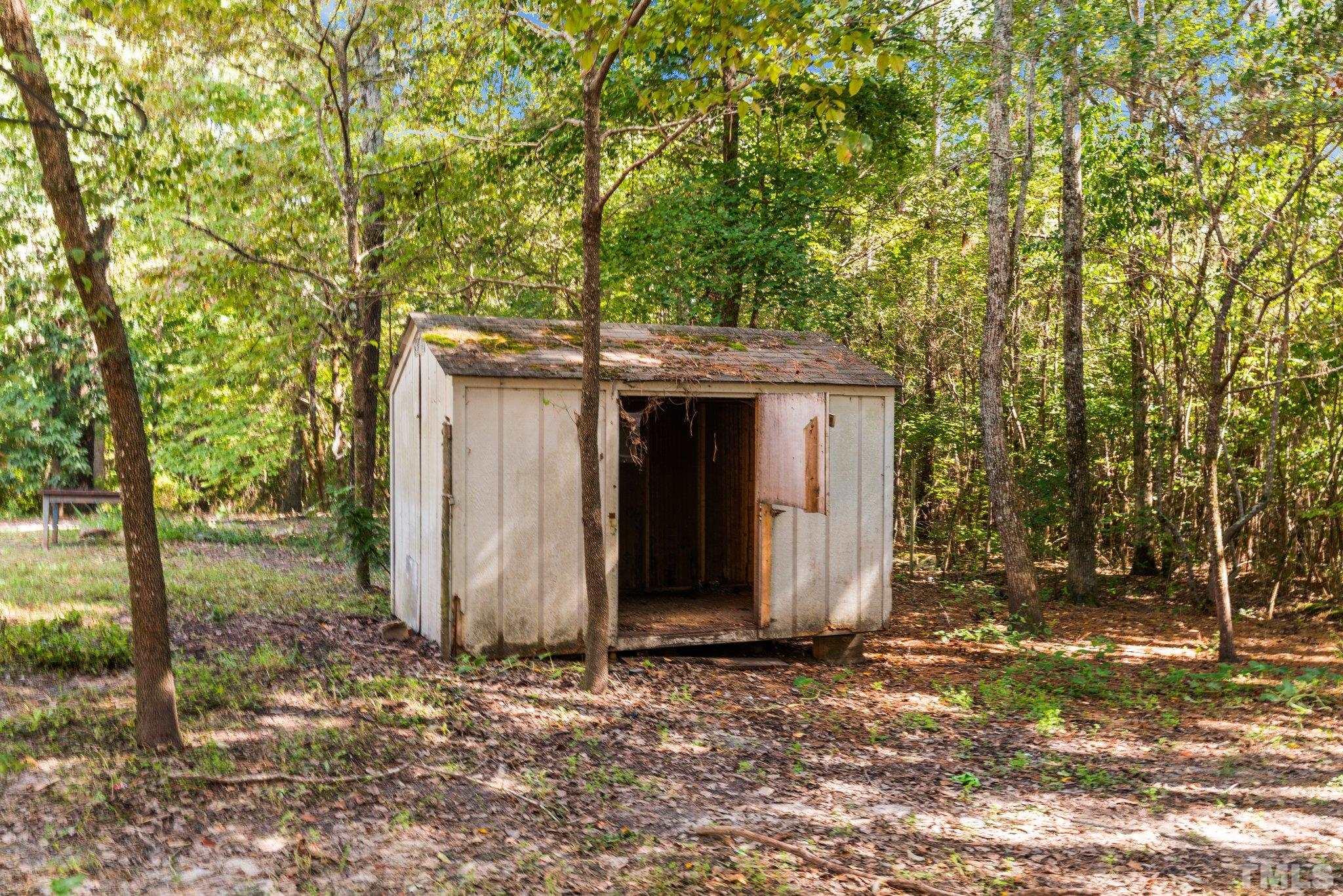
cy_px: 448
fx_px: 1138
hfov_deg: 61.1
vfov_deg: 43.0
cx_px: 672
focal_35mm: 30
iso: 250
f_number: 8
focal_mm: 30.5
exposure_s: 1/8
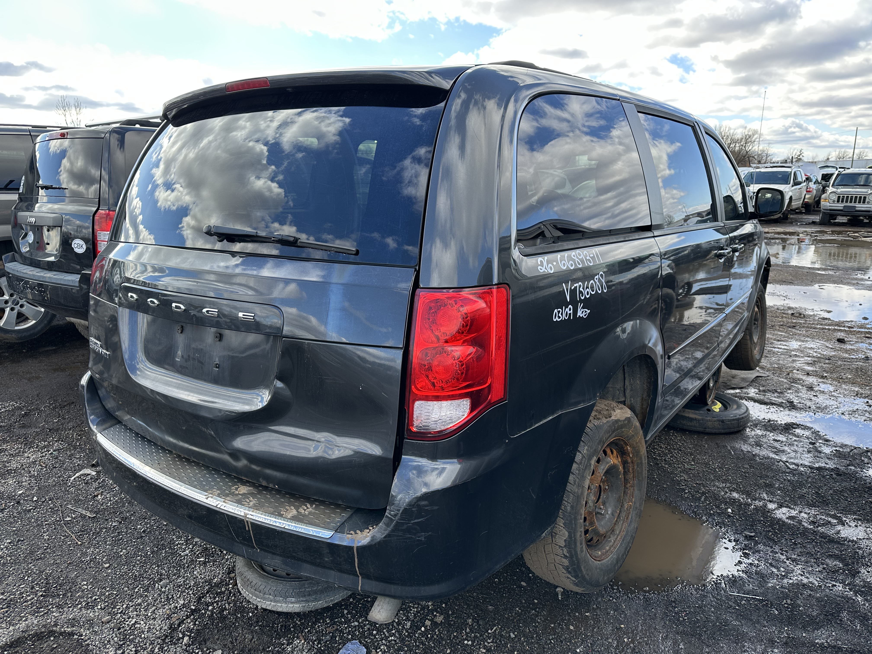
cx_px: 436
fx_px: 605
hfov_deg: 71.6
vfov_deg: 56.8
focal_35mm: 24
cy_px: 327
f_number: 1.78
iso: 80
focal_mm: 6.86
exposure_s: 1/779
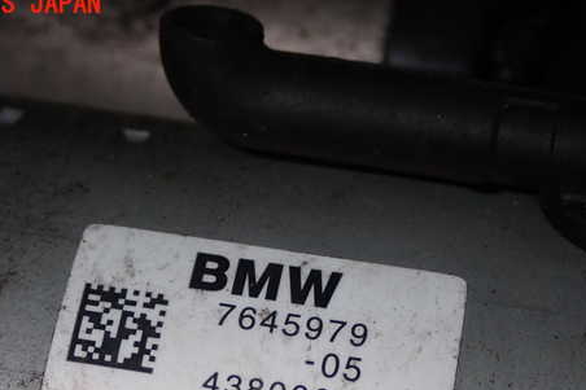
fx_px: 1595
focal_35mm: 98
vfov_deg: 13.9
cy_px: 280
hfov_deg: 20.8
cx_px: 254
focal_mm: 12.73
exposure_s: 1/60
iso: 200
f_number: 11
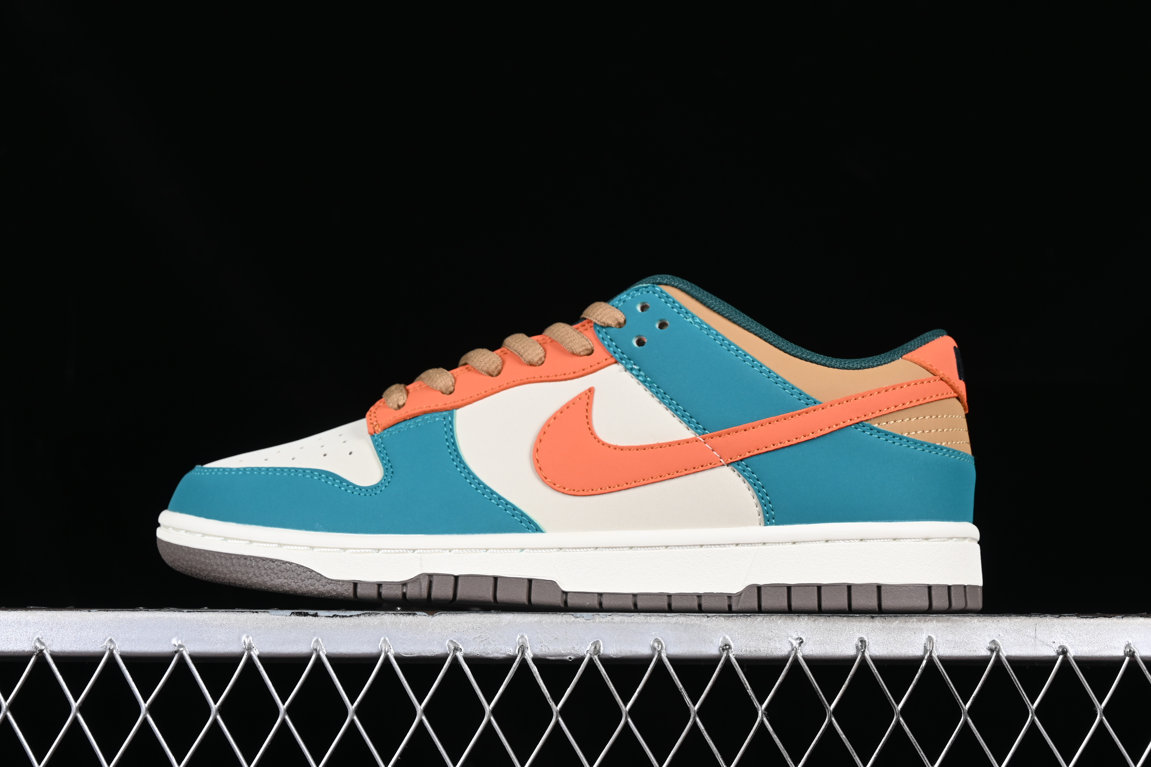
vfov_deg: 18.2
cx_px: 576
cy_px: 384
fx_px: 2398
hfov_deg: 27.0
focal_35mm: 75
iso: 160
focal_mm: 50
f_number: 7.1
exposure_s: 1/80
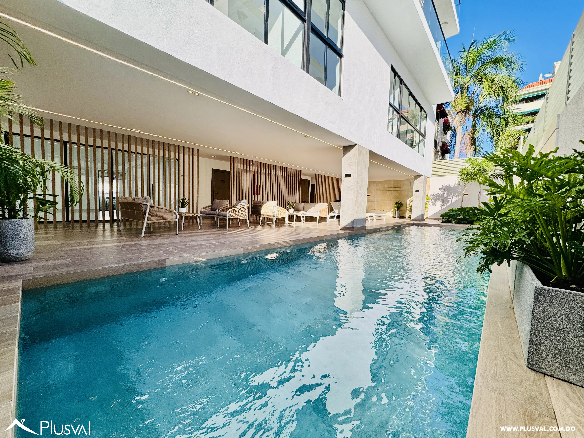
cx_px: 292
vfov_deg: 85.7
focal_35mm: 14
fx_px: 236
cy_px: 219
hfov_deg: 102.1
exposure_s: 1/652
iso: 40
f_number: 2.2
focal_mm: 2.22
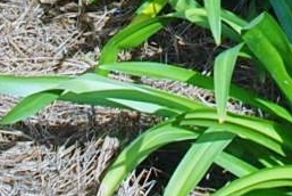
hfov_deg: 10.1
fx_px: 1648
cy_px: -294
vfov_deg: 6.4
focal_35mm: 203
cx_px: 259
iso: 100
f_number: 7.1
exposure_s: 1/200
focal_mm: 18
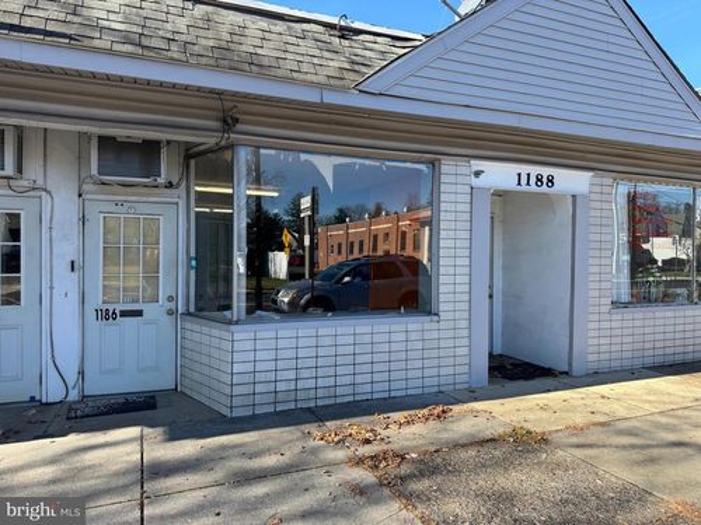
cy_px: 262
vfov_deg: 56.8
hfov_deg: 71.6
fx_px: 486
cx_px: 350
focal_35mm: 24
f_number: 1.78
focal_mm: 6.76
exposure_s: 1/1042
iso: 80
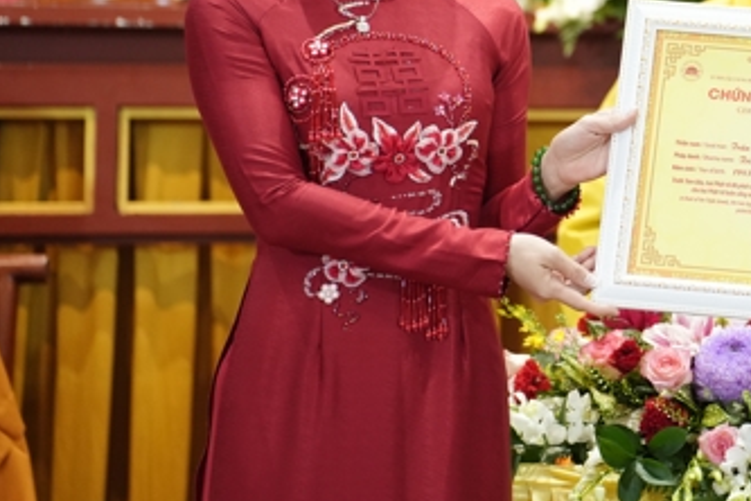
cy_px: 76
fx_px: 5257
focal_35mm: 252
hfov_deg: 8.1
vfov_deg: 5.4
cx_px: 692
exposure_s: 1/250
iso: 3200
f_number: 2.8
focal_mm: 129
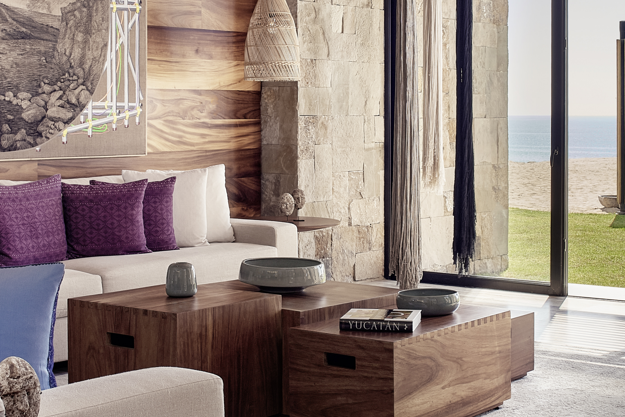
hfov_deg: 30.1
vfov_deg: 20.2
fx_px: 1163
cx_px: 305
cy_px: 113
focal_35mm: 67
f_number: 11
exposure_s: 1/125
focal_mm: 24
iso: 400
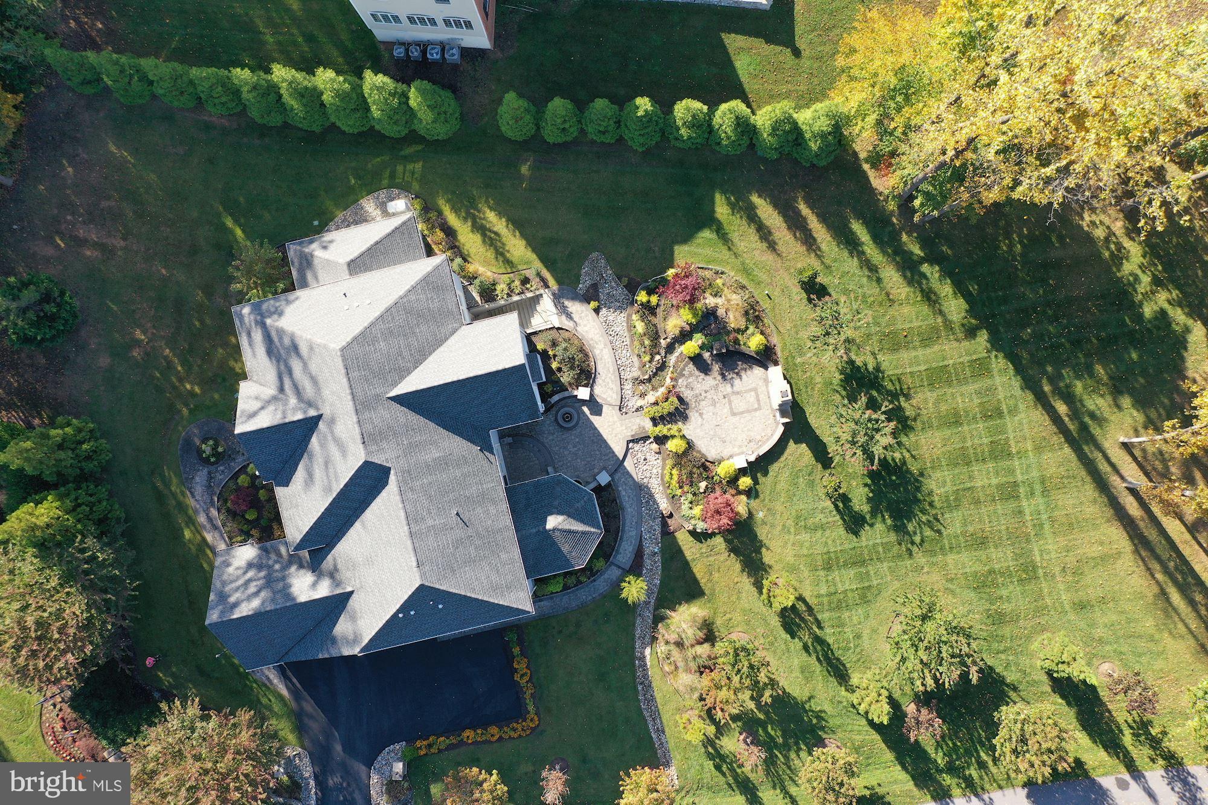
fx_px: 939
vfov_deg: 46.4
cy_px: 402
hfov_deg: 65.5
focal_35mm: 28
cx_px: 604
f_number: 4.5
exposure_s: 1/120
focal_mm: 10.26
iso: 100
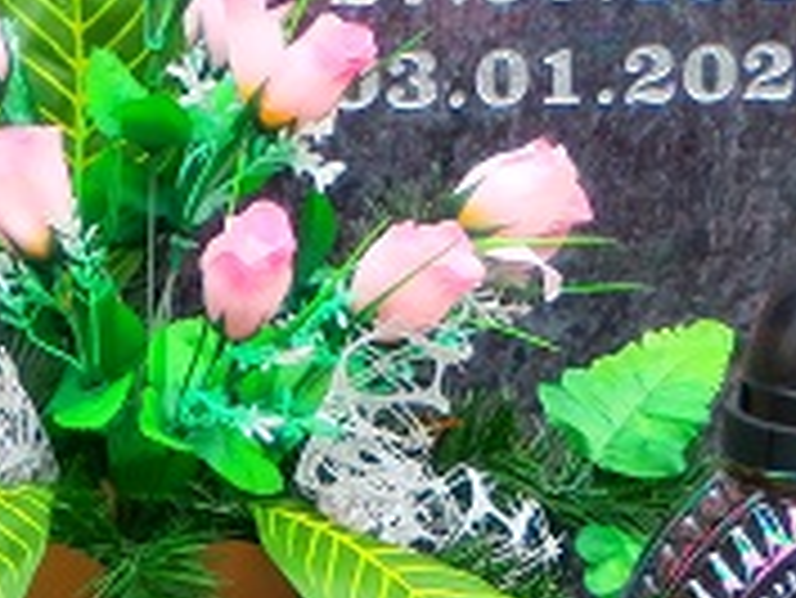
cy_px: 211
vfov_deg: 4.8
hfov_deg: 6.4
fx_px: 7156
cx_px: 207
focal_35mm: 311
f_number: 5
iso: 100
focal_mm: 15.16
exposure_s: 1/160
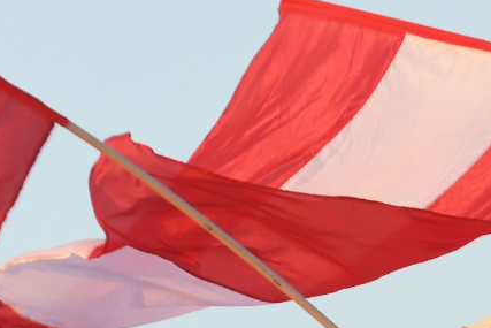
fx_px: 15512
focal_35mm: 1137
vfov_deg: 1.2
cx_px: 430
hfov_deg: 1.8
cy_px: 234
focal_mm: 200
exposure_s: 1/1000
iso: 1000
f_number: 4.5
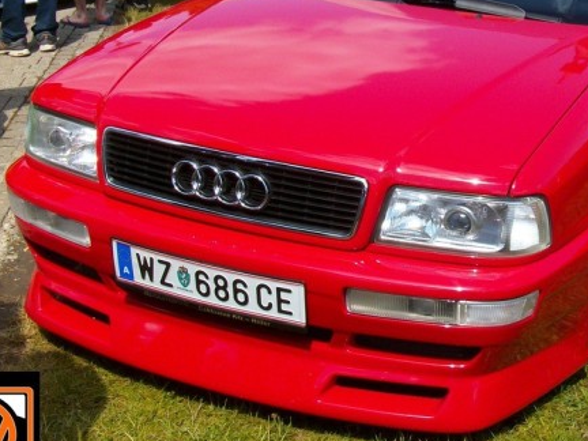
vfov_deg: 23.2
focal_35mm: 63
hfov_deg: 30.0
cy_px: 137
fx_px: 1070
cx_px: 467
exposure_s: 1/273
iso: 80
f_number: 5.5
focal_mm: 5.7
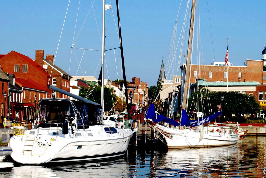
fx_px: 510
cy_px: 95
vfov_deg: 19.8
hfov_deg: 28.9
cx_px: 187
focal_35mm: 69
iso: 100
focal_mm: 32
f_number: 8
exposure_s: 1/250
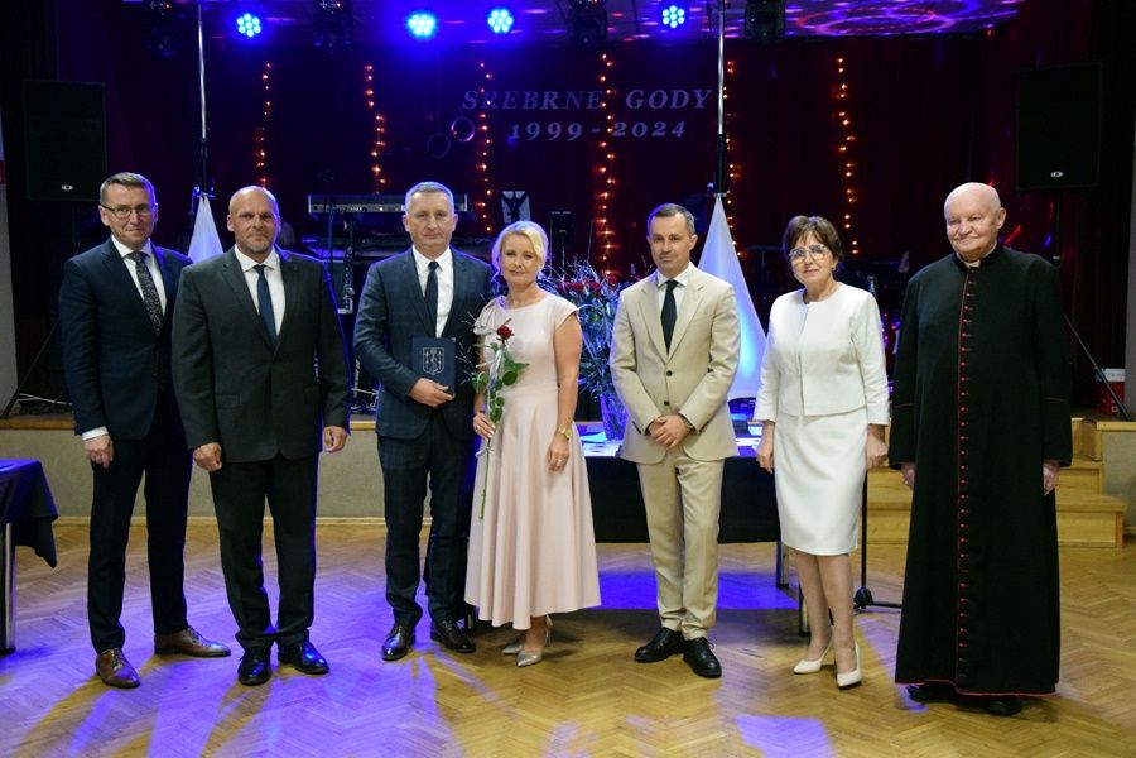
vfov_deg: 29.9
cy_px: 379
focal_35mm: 45
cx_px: 568
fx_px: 1420
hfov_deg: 43.6
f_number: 4.2
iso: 5000
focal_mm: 30
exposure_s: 1/100
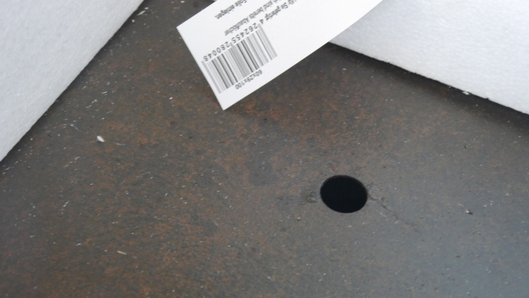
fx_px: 1108
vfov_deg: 15.3
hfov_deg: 26.8
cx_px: 264
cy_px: 169
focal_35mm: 79
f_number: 5.3
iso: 1600
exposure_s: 1/80
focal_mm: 36
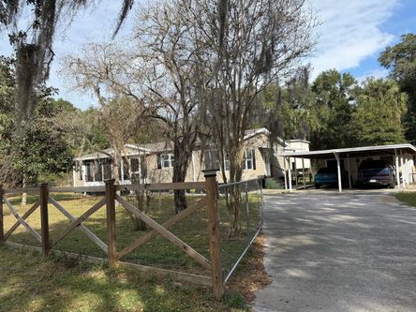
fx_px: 324
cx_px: 208
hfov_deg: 65.3
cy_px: 158
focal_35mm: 27
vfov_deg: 51.4
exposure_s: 1/3021
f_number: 1.78
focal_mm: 6.76
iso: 100
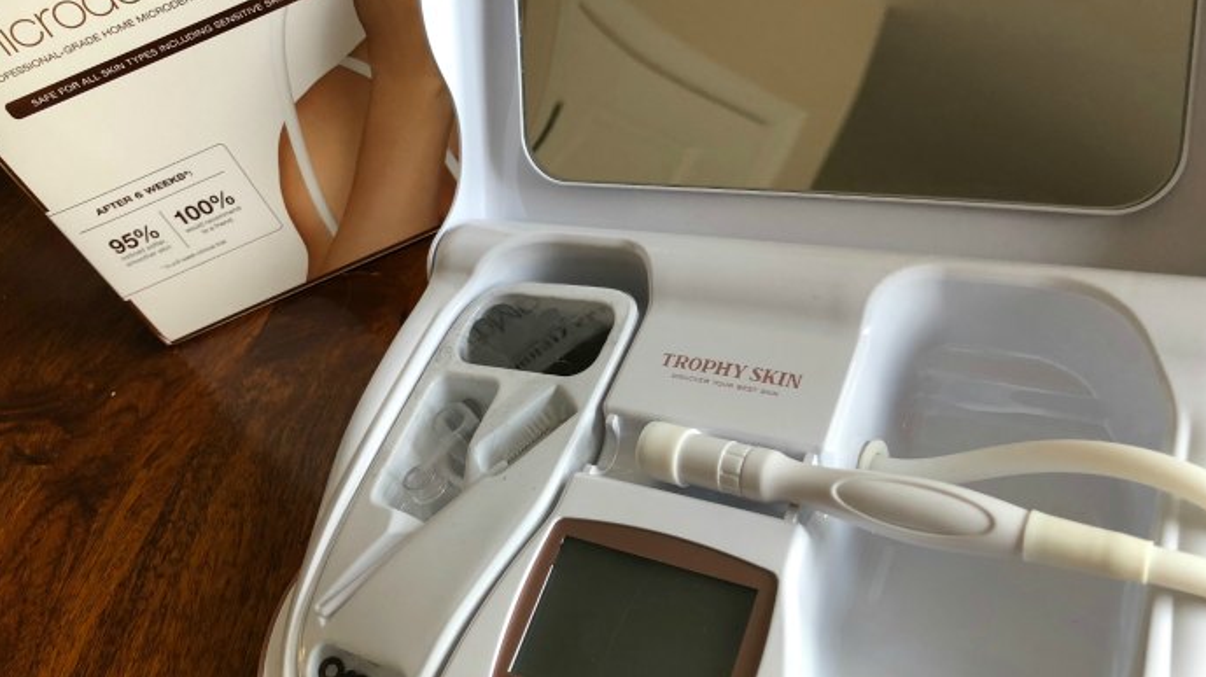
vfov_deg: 37.7
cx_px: 602
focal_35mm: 31
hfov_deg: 62.6
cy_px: 298
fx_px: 991
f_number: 1.8
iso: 40
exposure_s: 1/30
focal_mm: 3.99
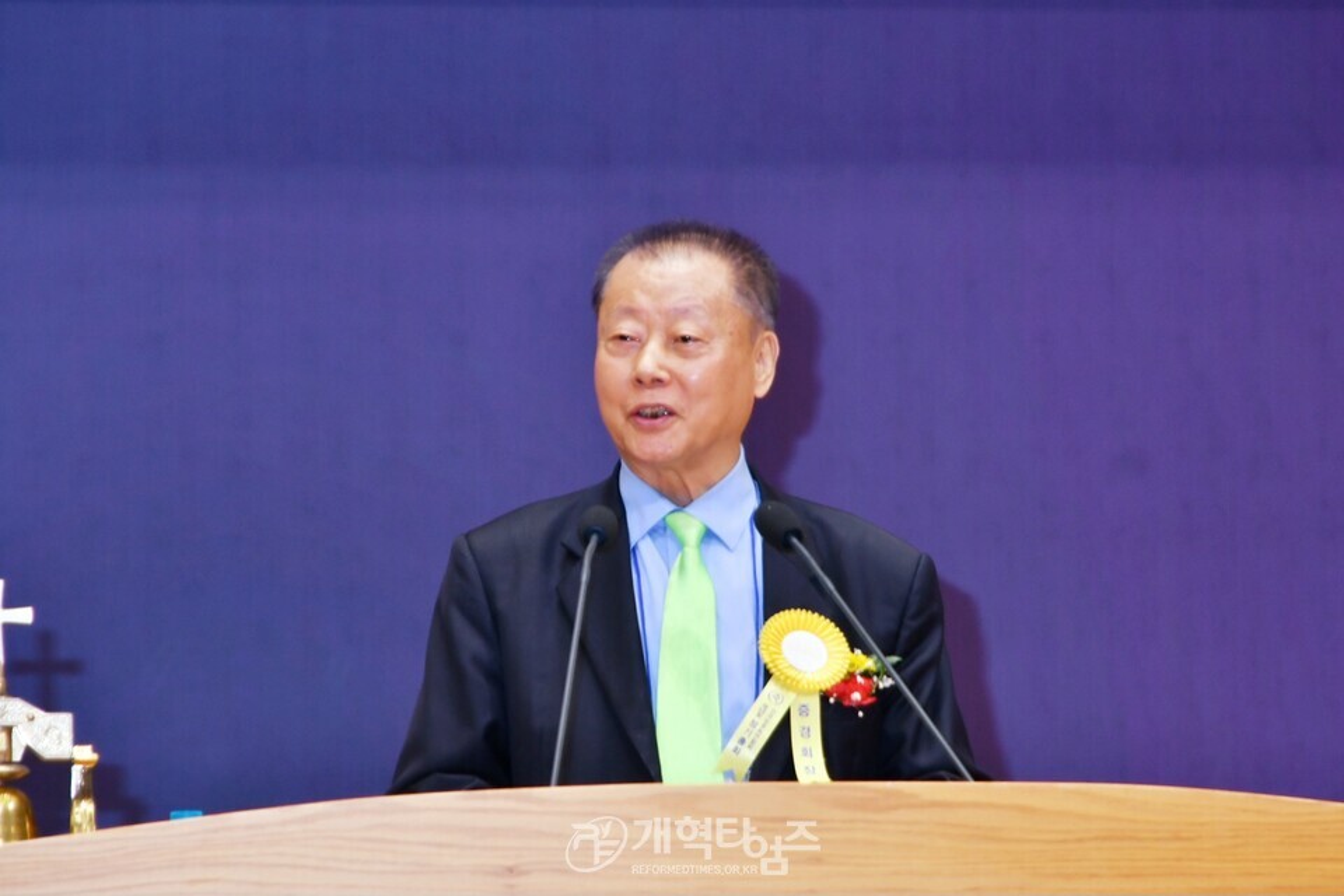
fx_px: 10079
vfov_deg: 5.1
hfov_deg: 7.6
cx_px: 672
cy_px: 448
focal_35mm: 270
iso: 400
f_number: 5.6
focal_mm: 135
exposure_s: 1/60.2
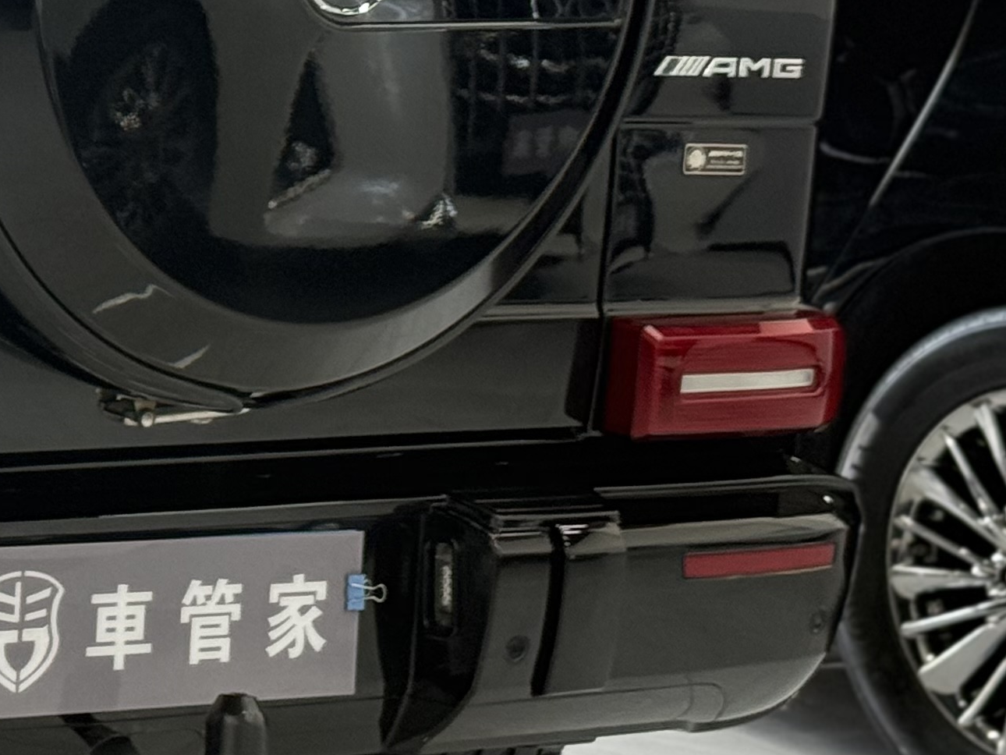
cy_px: -19
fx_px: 4360
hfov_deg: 12.5
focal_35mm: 150
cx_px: -472
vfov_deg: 9.8
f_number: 1.78
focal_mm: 6.76
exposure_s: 1/84
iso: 160
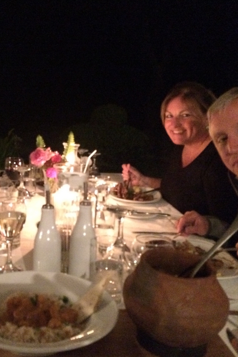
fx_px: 407
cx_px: 53
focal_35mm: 41
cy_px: 178
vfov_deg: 47.4
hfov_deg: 31.9
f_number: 2.2
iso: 1600
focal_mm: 4.15
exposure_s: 1/17
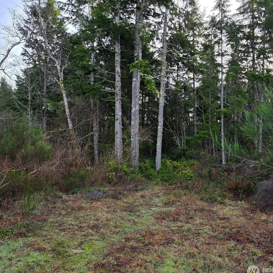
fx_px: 250
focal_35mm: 28
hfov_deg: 57.1
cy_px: 140
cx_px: 120
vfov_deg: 57.3
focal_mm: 6.3
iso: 40
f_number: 1.7
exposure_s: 1/359
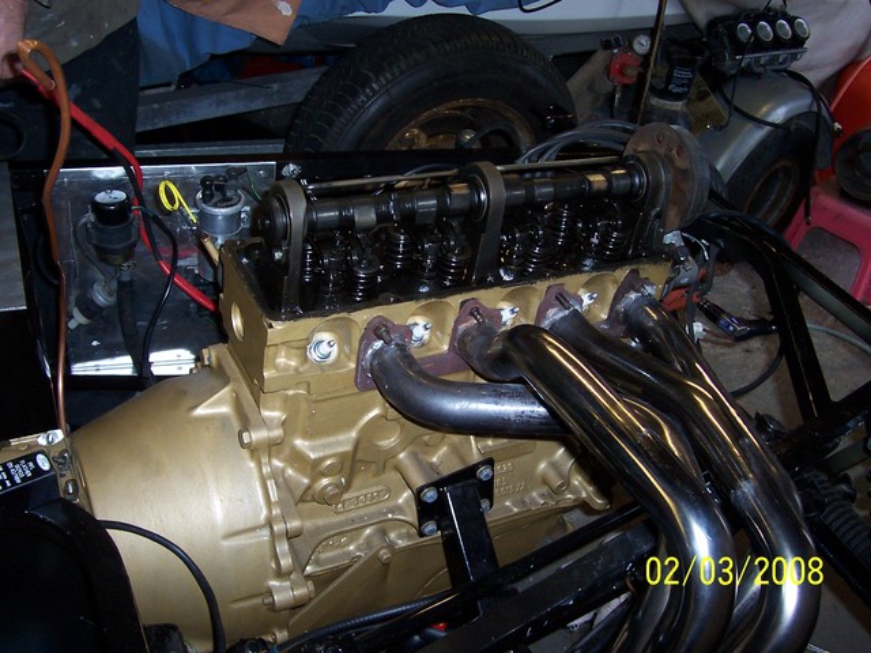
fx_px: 931
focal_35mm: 37
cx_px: 436
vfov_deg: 38.7
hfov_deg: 50.1
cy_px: 326
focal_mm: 5.6
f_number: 2.8
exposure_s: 1/60
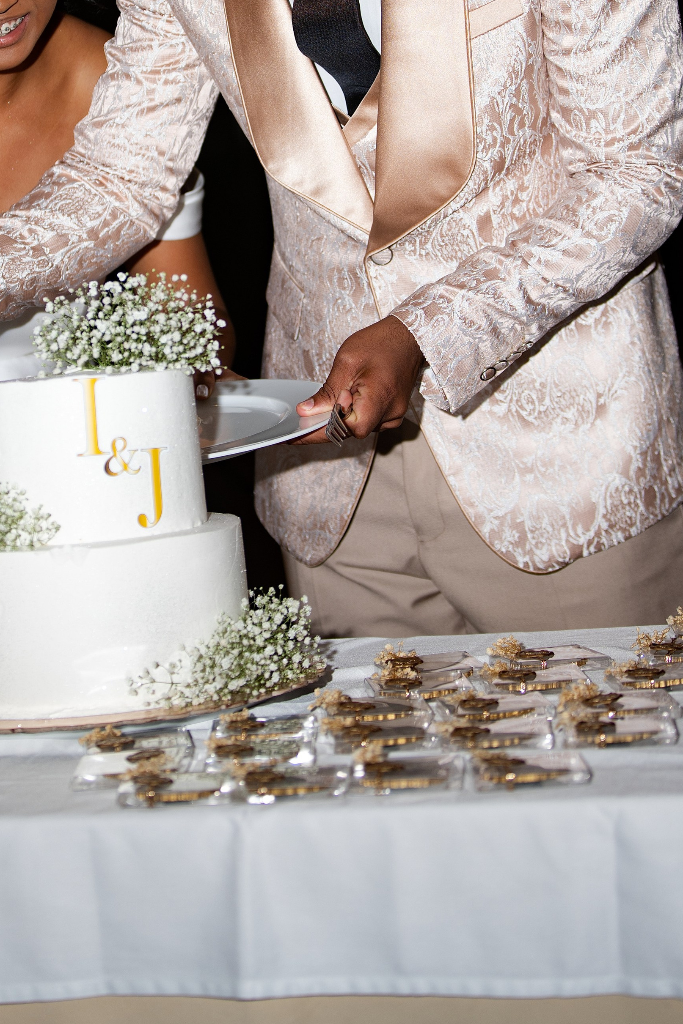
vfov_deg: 18.3
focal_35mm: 111
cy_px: 260
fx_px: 3160
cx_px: 196
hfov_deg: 12.3
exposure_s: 1/160
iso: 200
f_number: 2.8
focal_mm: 70
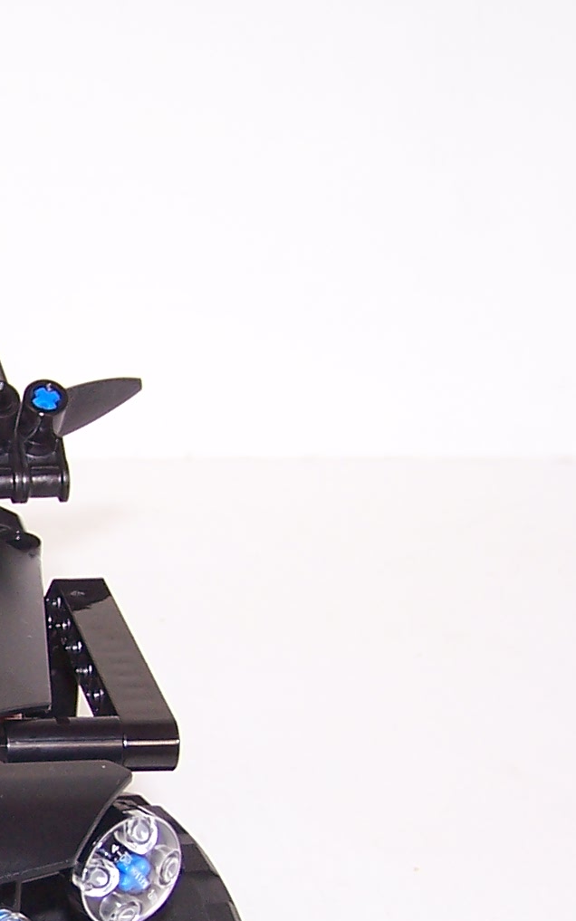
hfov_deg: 12.1
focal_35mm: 102
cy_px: 722
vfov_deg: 20.2
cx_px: -333
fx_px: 2561
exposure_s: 1/60
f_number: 2.8
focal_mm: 6.3
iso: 80
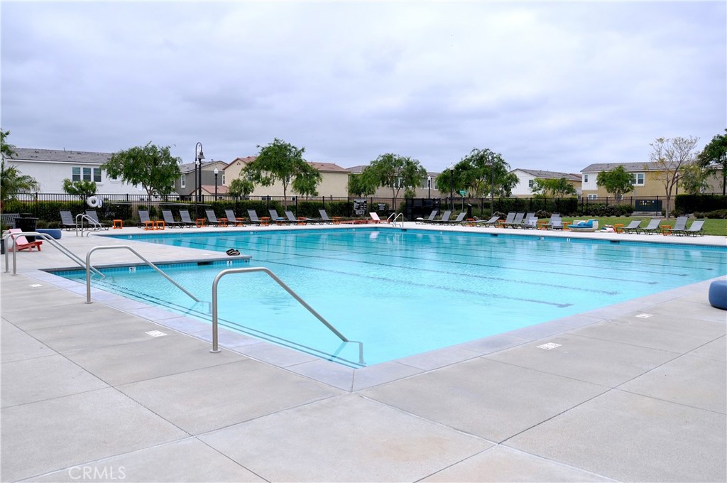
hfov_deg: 62.0
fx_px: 605
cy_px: 242
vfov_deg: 43.5
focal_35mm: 30
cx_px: 364
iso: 200
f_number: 10
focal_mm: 20
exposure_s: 1/400
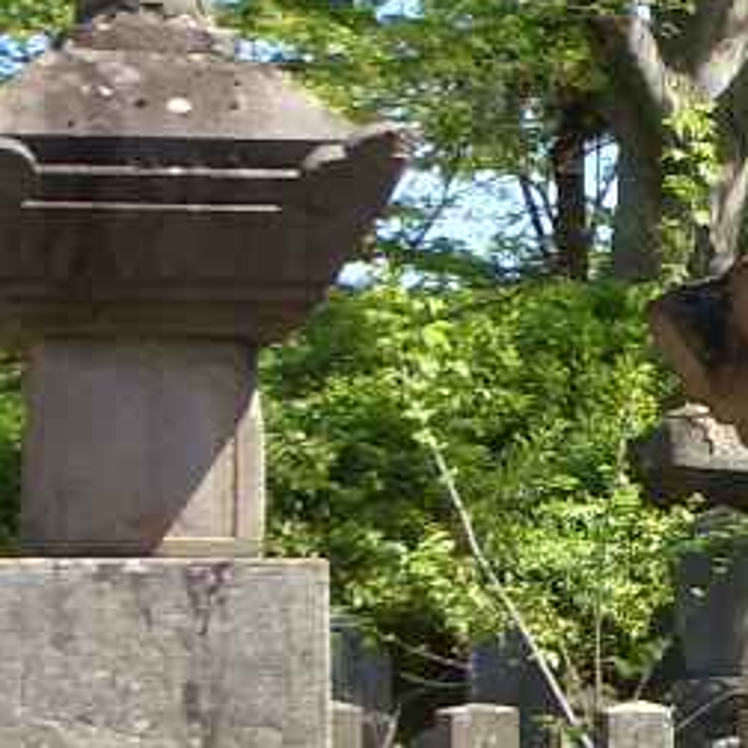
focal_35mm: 157
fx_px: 3838
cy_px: 490
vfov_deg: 11.1
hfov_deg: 10.7
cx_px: 1137
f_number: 4.3
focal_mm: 5.8
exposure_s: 1/160
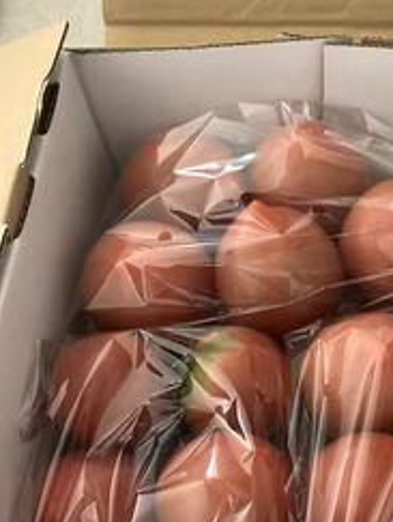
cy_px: 425
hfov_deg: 30.7
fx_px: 695
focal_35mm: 46
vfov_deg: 39.4
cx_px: 320
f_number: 1.8
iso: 640
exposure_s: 1/30
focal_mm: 3.99
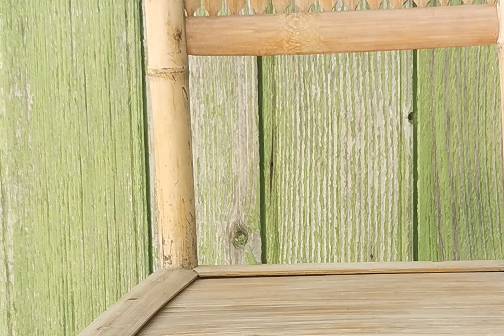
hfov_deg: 18.7
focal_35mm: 109
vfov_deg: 12.4
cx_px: 353
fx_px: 1526
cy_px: 345
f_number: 1.8
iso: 50
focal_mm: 5.58
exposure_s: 1/215
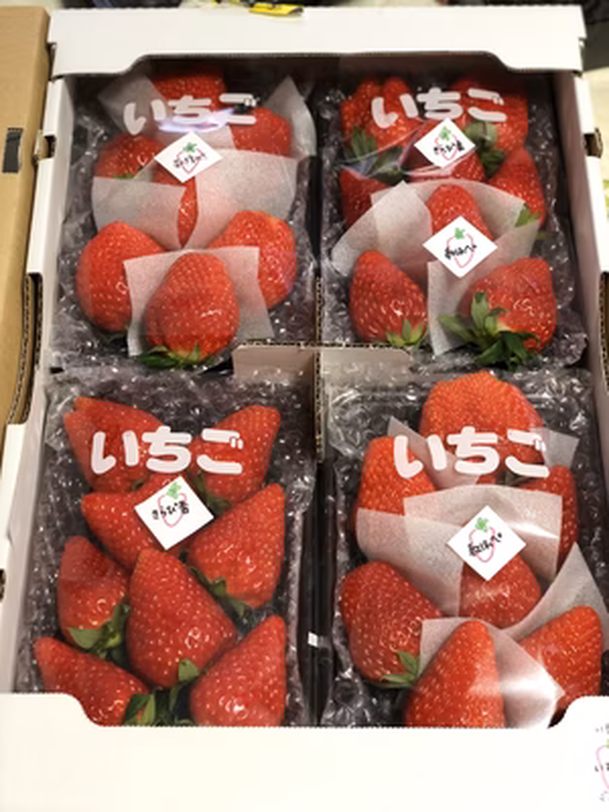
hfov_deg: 28.0
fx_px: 1220
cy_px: 406
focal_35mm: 52
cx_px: 304
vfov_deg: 36.8
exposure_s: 1/33
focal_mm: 6
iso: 100
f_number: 2.4
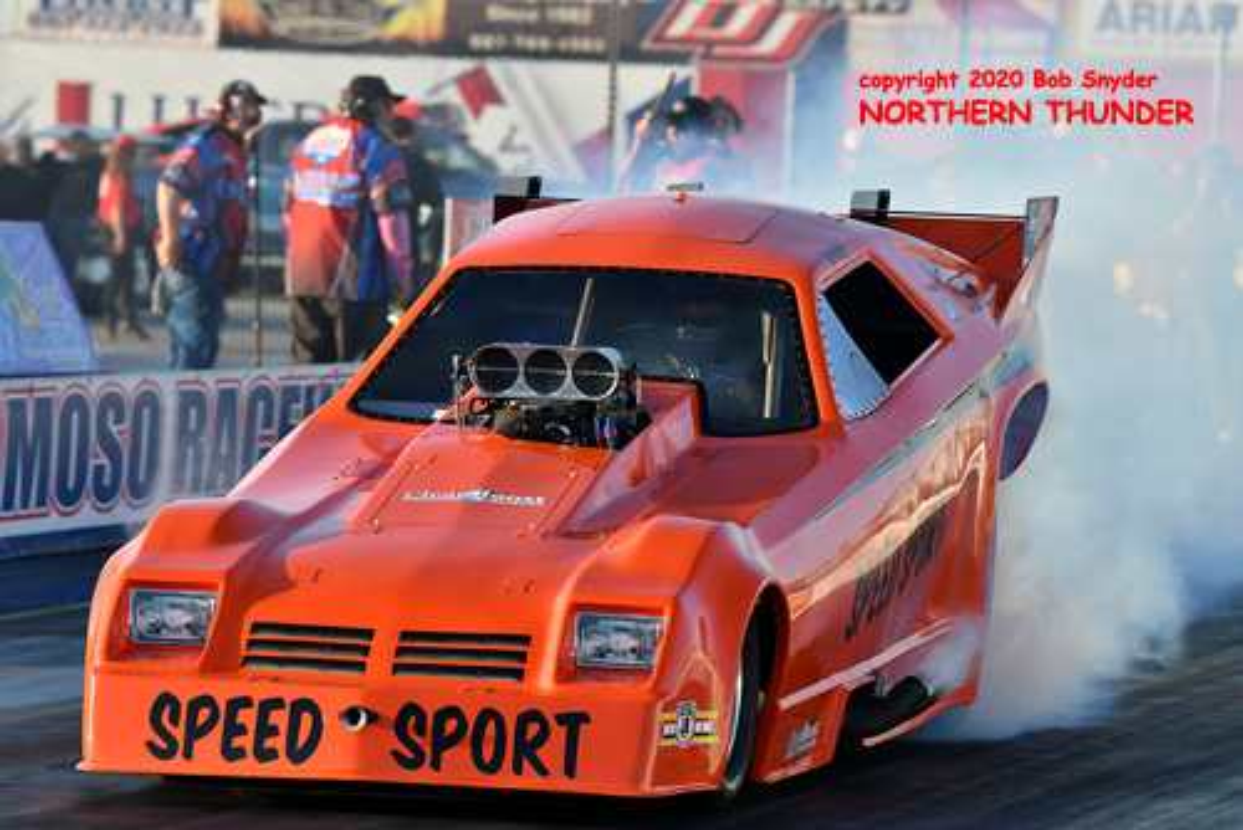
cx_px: 622
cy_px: 415
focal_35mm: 255
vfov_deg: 5.4
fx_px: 8809
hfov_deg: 8.1
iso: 320
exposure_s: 1/800
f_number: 5.6
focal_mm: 170
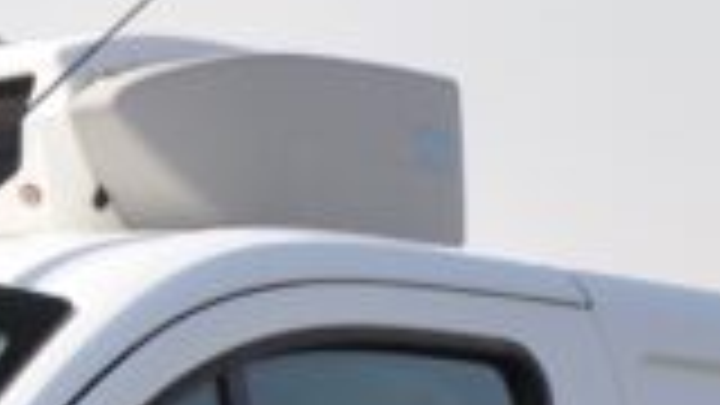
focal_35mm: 322
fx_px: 6147
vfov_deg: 3.7
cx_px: -360
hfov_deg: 6.6
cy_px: 1300
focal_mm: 32
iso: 400
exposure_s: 1/320
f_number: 9
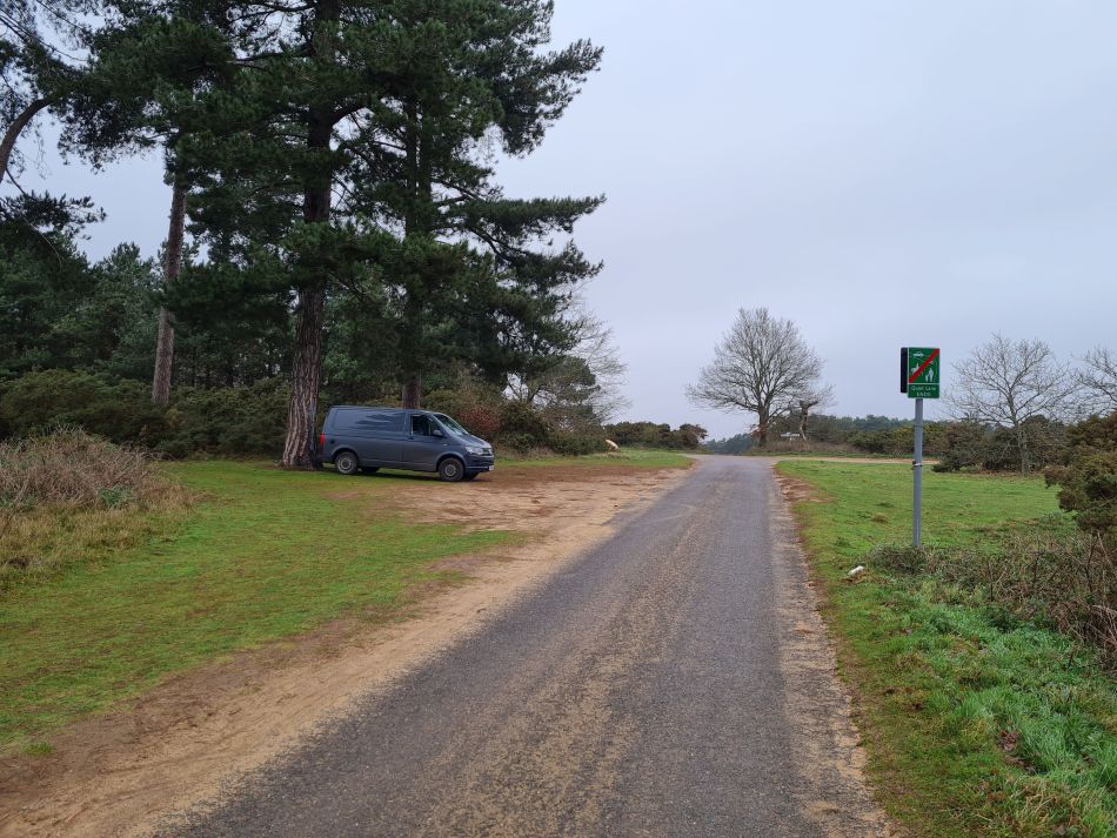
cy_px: 419
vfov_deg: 53.1
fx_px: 839
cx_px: 558
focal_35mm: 26
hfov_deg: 67.3
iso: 50
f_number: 1.8
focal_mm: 5.4
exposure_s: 1/196
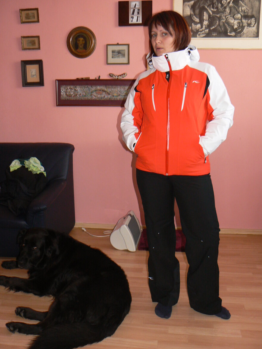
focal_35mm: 37
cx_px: 134
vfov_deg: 50.1
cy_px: 172
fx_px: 373
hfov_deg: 38.7
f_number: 2.8
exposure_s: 1/30
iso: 100
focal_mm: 6
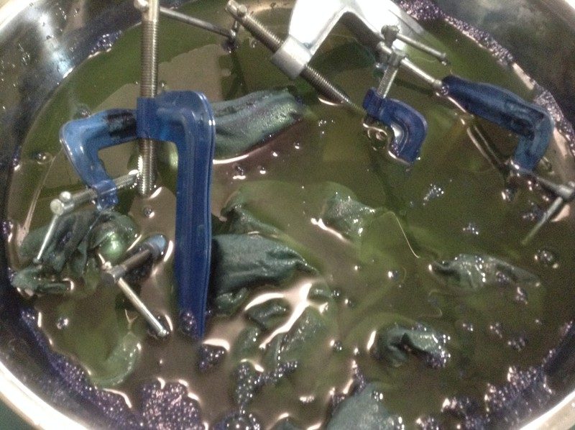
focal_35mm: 33
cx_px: 288
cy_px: 215
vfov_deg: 42.9
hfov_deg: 55.4
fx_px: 547
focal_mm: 3.3
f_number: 2.4
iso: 320
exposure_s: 1/15
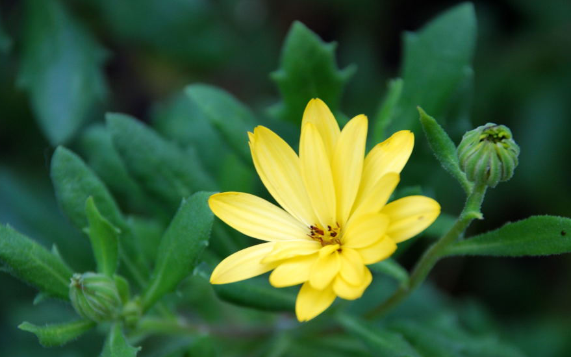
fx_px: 3745
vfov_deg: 5.5
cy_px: 206
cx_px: 323
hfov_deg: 8.7
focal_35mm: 241
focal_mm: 135
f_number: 5.6
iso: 400
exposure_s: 1/125
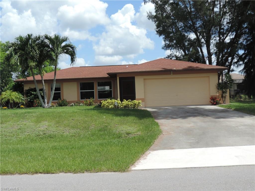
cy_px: 96
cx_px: 128
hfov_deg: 46.8
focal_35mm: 40
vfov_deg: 36.0
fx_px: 295
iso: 80
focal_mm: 7.1
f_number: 3.3
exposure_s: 1/800
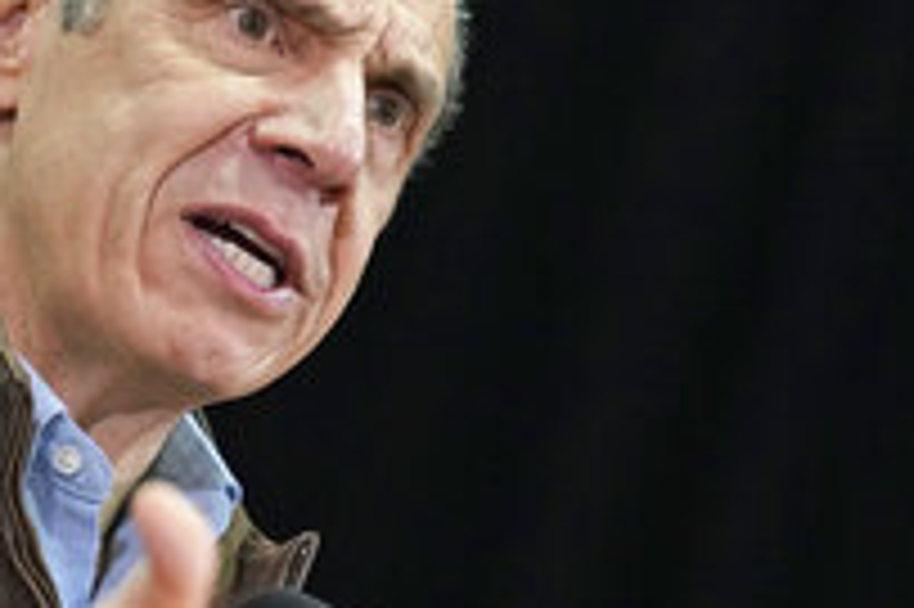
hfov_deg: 4.1
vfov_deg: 2.7
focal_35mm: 504
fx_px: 12785
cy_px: 466
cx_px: 212
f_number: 2.8
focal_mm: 200
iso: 3200
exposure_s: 1/320
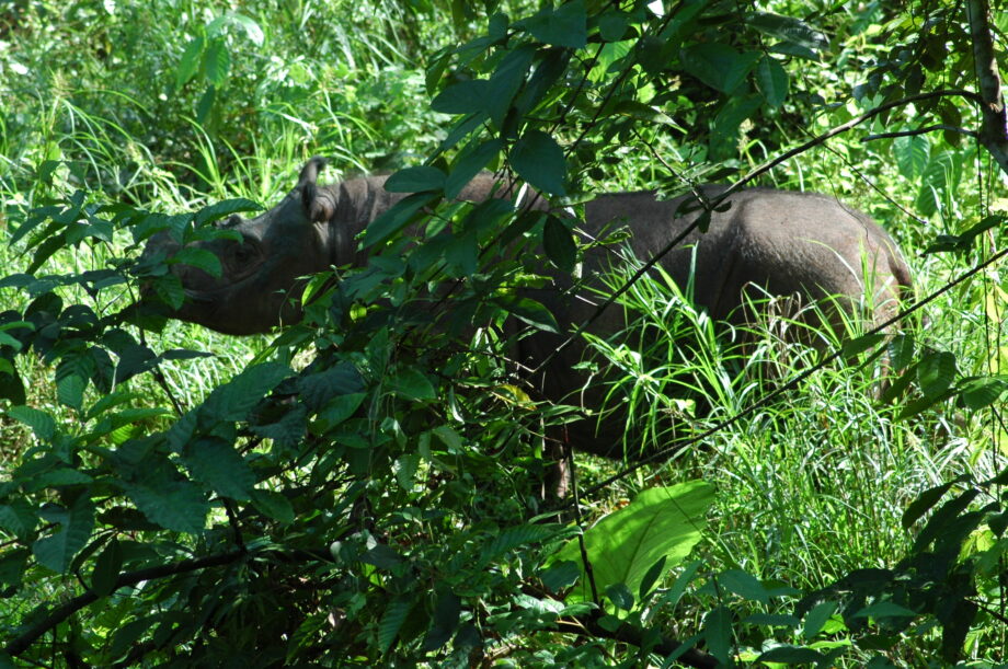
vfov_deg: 5.9
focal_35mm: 232
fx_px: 6502
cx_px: 504
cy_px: 334
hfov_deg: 8.9
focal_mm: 155
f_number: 7.1
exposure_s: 1/125
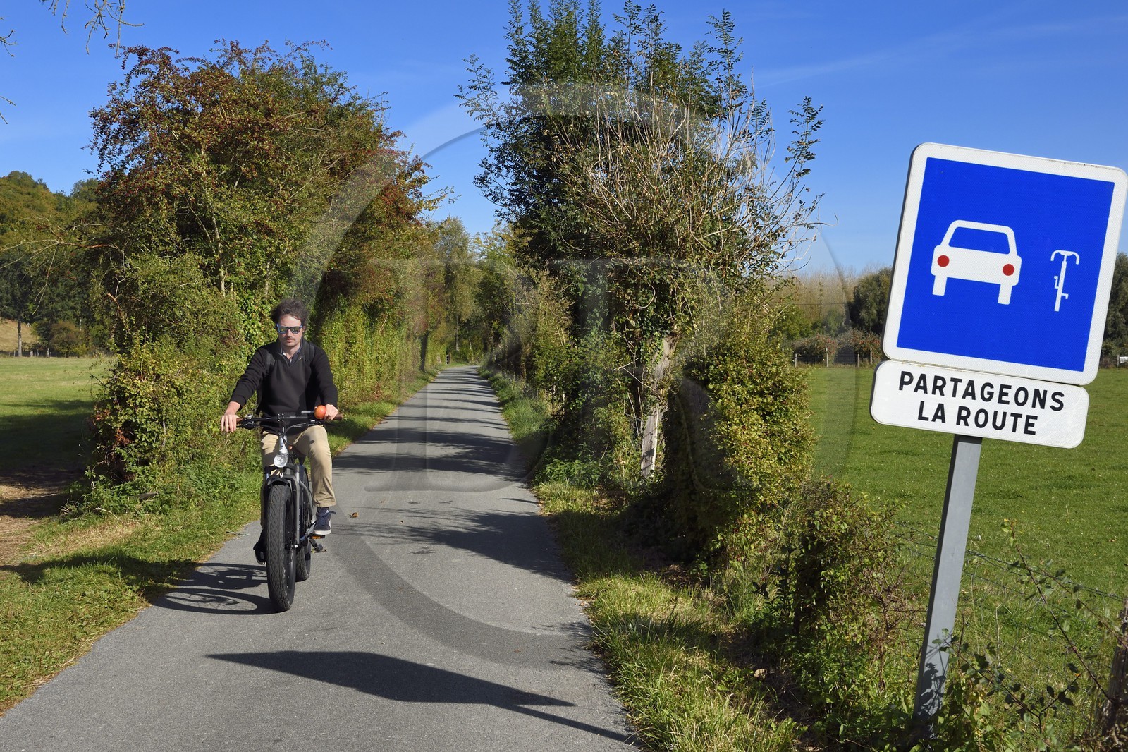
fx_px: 1504
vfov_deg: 28.1
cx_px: 564
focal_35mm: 48
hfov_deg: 41.1
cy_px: 376
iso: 800
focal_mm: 48
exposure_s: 1/800
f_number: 13
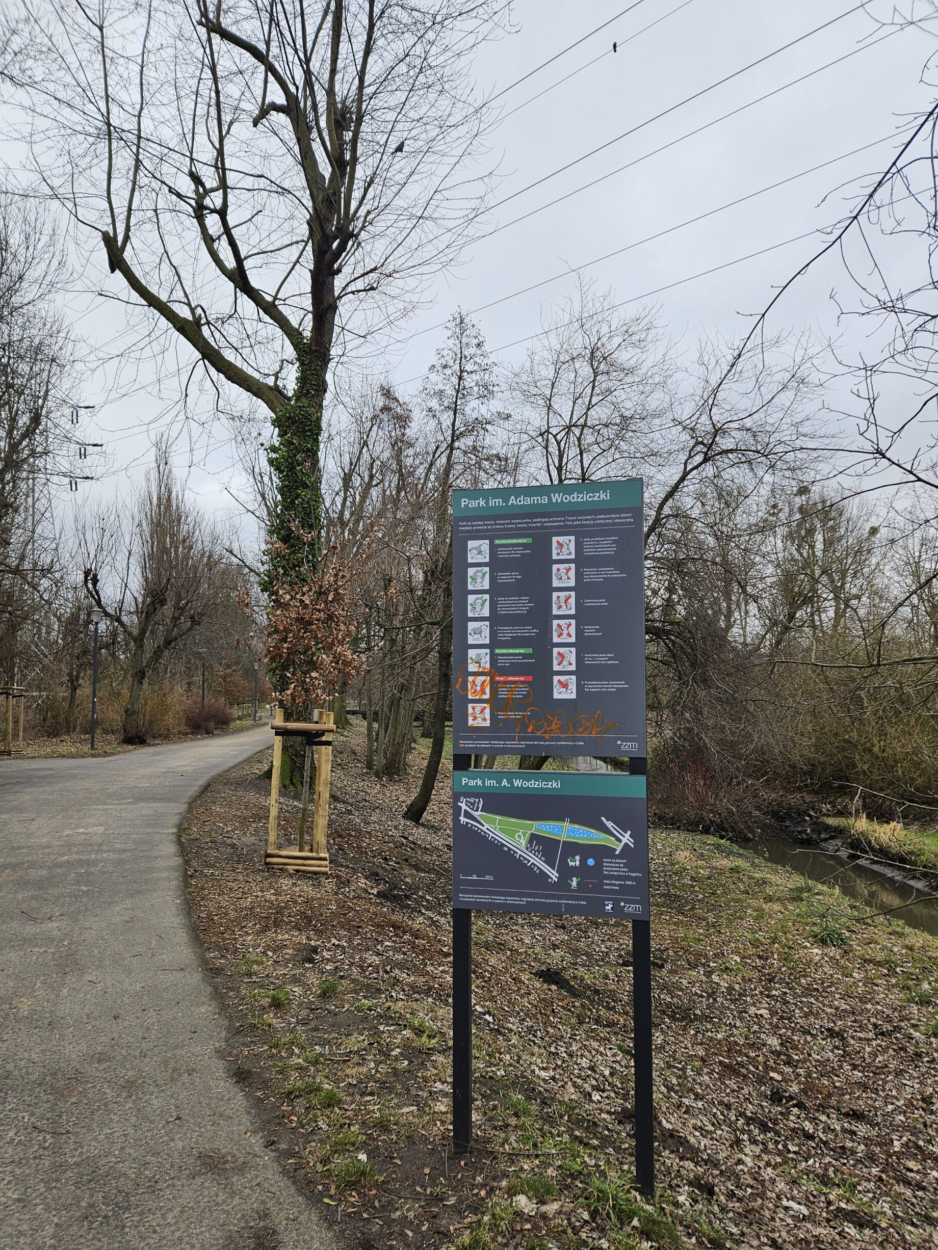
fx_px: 867
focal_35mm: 24
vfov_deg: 71.6
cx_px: 471
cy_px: 634
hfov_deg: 56.8
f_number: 1.8
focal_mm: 5.4
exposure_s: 1/475
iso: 25
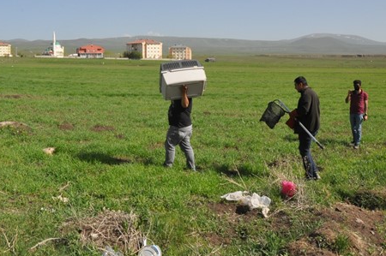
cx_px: 160
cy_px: 74
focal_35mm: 39
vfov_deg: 33.6
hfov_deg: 49.4
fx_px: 418
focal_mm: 18
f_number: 20
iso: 1000
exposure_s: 1/400
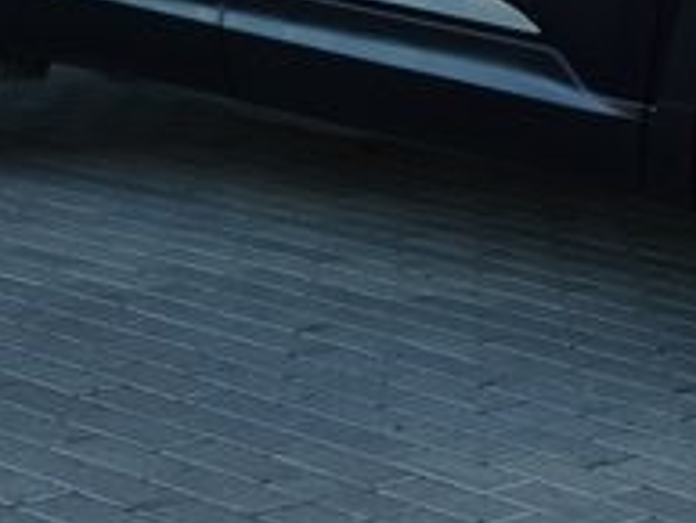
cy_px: -85
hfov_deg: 14.4
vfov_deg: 10.9
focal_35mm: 134
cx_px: 743
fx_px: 2696
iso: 1000
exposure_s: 1/250
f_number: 8
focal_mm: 42
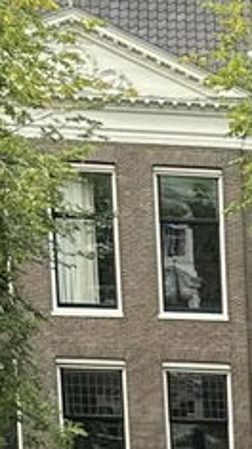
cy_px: 895
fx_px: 1808
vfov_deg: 12.5
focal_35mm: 152
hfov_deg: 7.3
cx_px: 672
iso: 64
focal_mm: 6.86
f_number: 1.78
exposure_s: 1/121
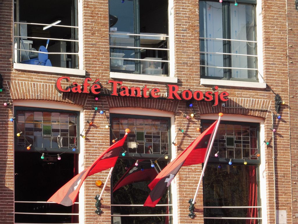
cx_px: 149
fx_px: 1515
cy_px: 112
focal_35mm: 176
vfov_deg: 8.4
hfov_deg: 11.2
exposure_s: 1/125
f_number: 7.1
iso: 100
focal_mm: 31.3
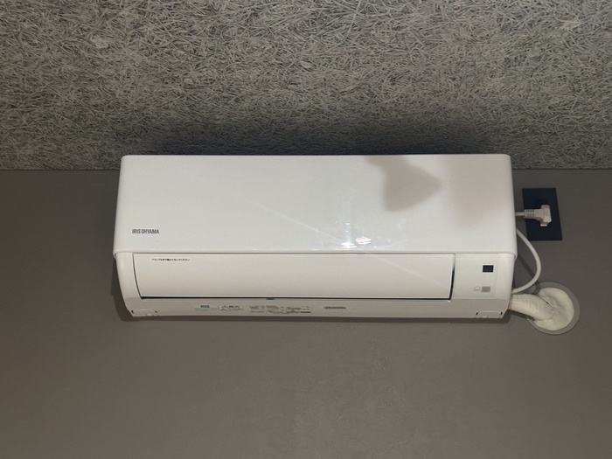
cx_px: 306
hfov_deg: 39.7
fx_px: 849
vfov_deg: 30.3
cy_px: 230
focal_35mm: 48
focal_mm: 6.86
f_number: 1.78
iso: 500
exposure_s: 1/30
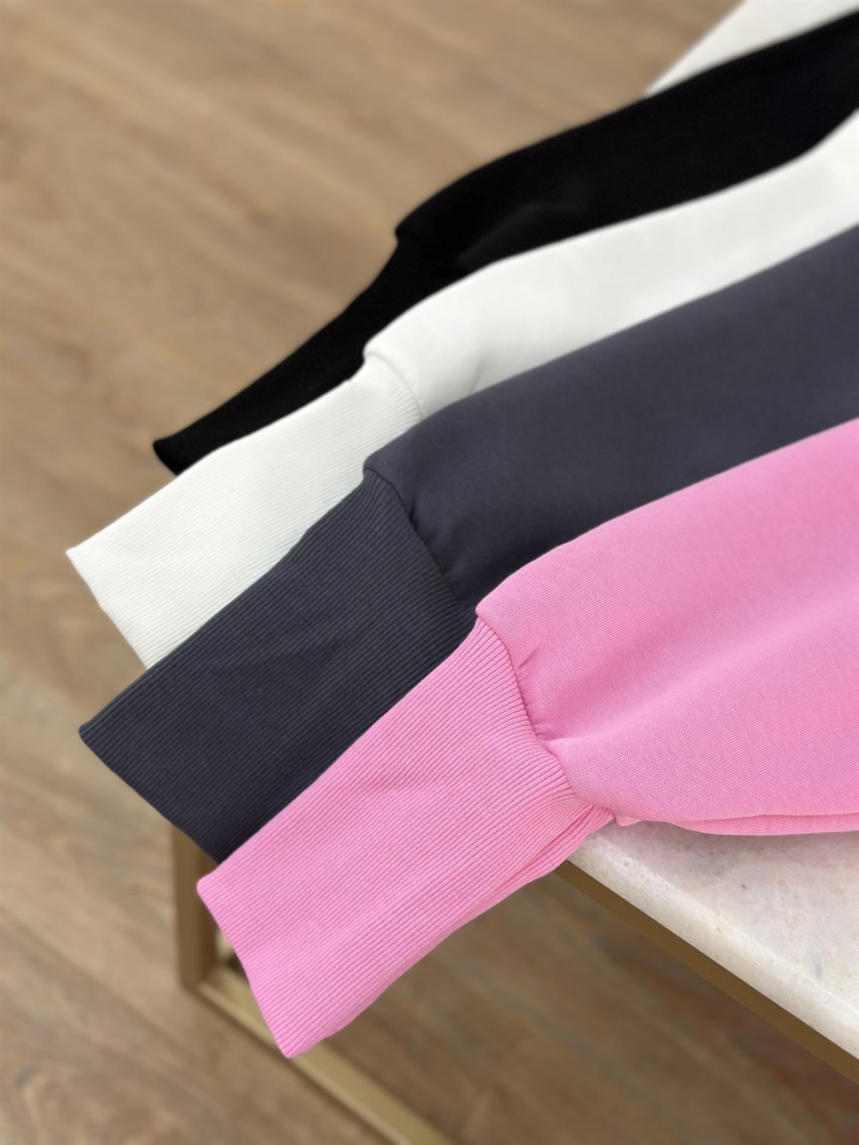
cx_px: 430
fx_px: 1588
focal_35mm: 48
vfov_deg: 39.7
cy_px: 572
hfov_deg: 30.3
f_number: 1.78
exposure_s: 1/141
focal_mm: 6.86
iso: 80
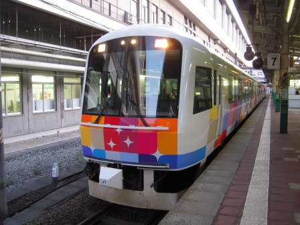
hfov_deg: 58.4
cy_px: 112
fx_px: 269
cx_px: 150
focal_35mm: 31
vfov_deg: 45.4
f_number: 2.8
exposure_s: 1/30
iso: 320
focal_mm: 5.6
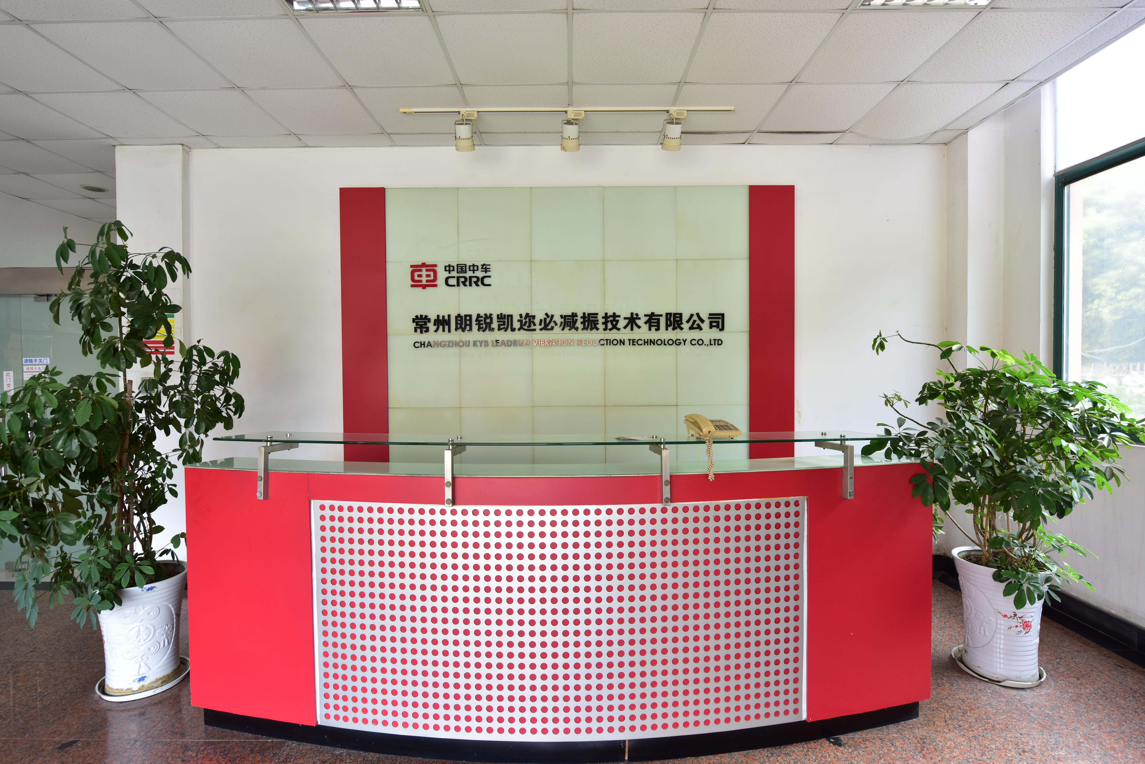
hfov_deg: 90.0
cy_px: 382
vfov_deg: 67.4
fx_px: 573
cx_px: 572
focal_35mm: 18
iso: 400
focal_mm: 18
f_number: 4
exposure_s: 1/60
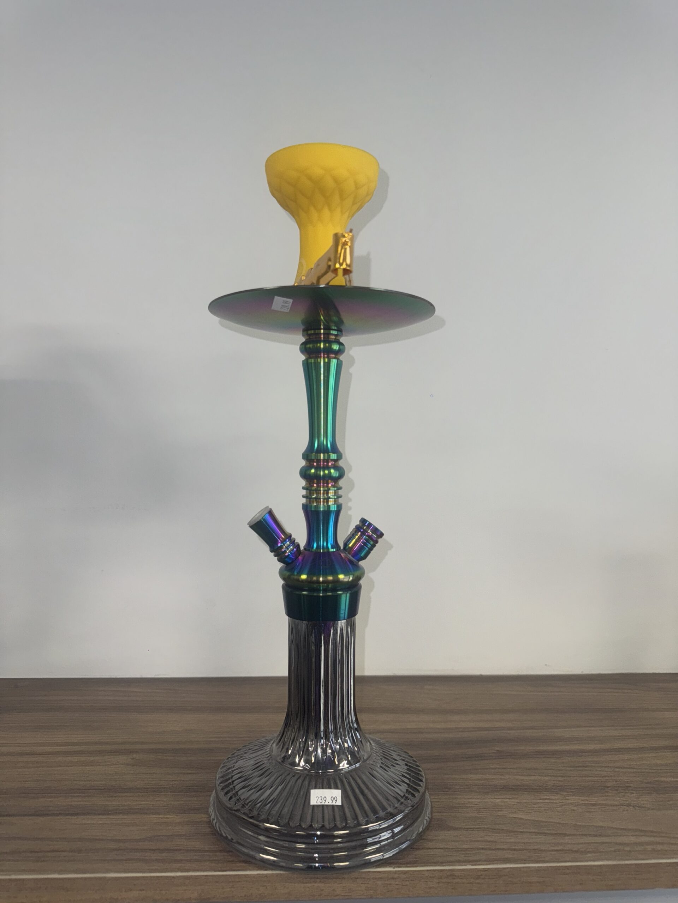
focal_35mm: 24
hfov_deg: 56.8
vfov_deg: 71.6
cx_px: 339
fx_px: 627
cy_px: 452
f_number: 1.78
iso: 50
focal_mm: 6.76
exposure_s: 1/510
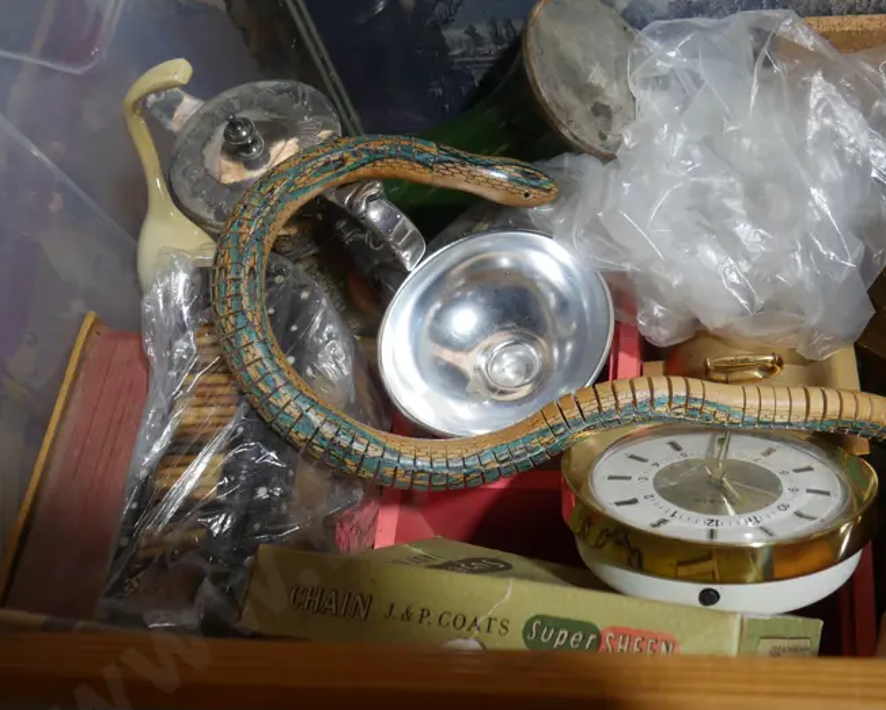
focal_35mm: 46
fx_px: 1207
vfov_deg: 32.7
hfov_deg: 39.7
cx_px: 613
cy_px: 322
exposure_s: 1/100
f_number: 3.6
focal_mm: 15
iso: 200
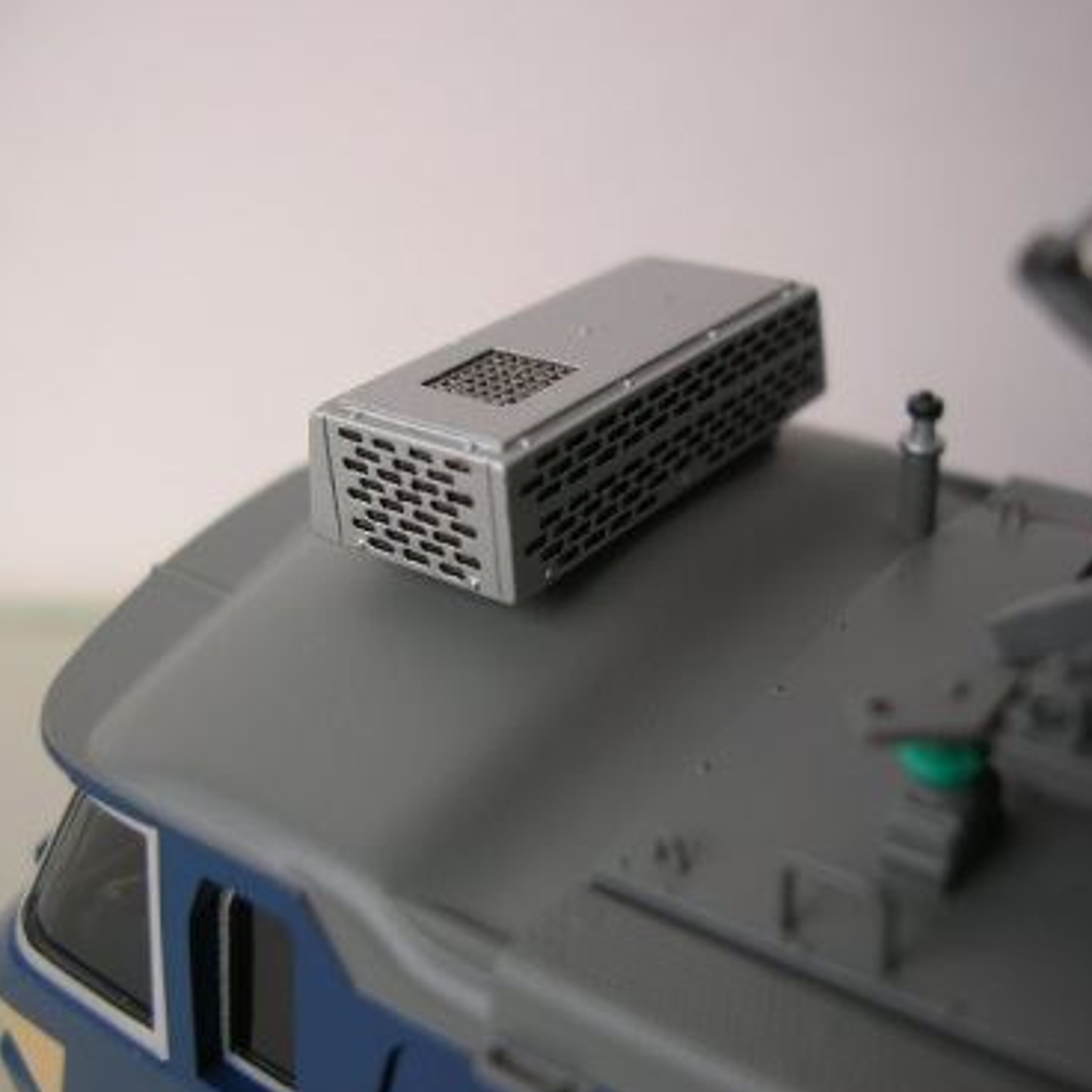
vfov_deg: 40.0
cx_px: 665
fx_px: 1499
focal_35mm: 42
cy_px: 546
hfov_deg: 39.8
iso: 50
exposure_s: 1/45.3
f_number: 2.8
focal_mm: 5.8
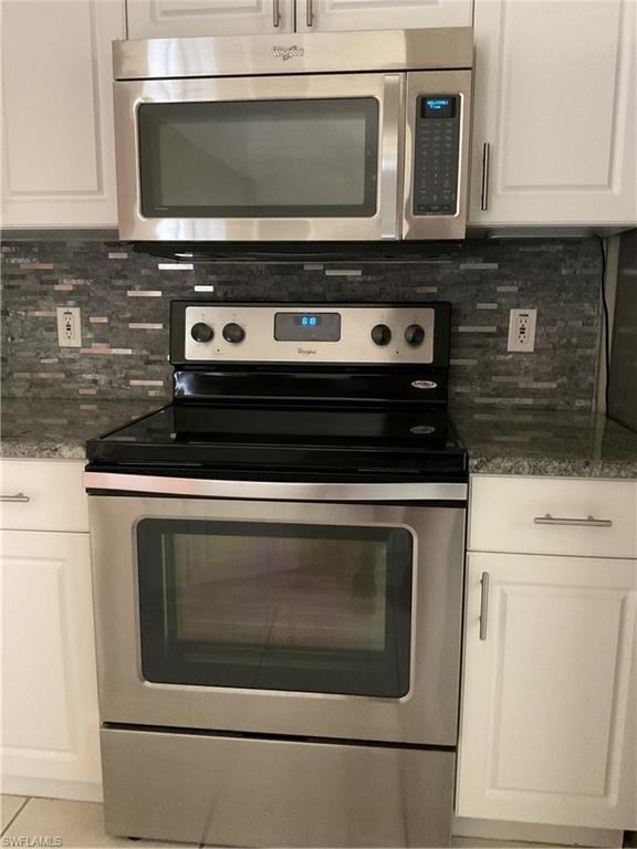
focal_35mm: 29
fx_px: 712
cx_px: 318
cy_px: 424
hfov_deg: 48.2
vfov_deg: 61.7
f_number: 1.8
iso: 500
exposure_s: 1/20
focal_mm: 3
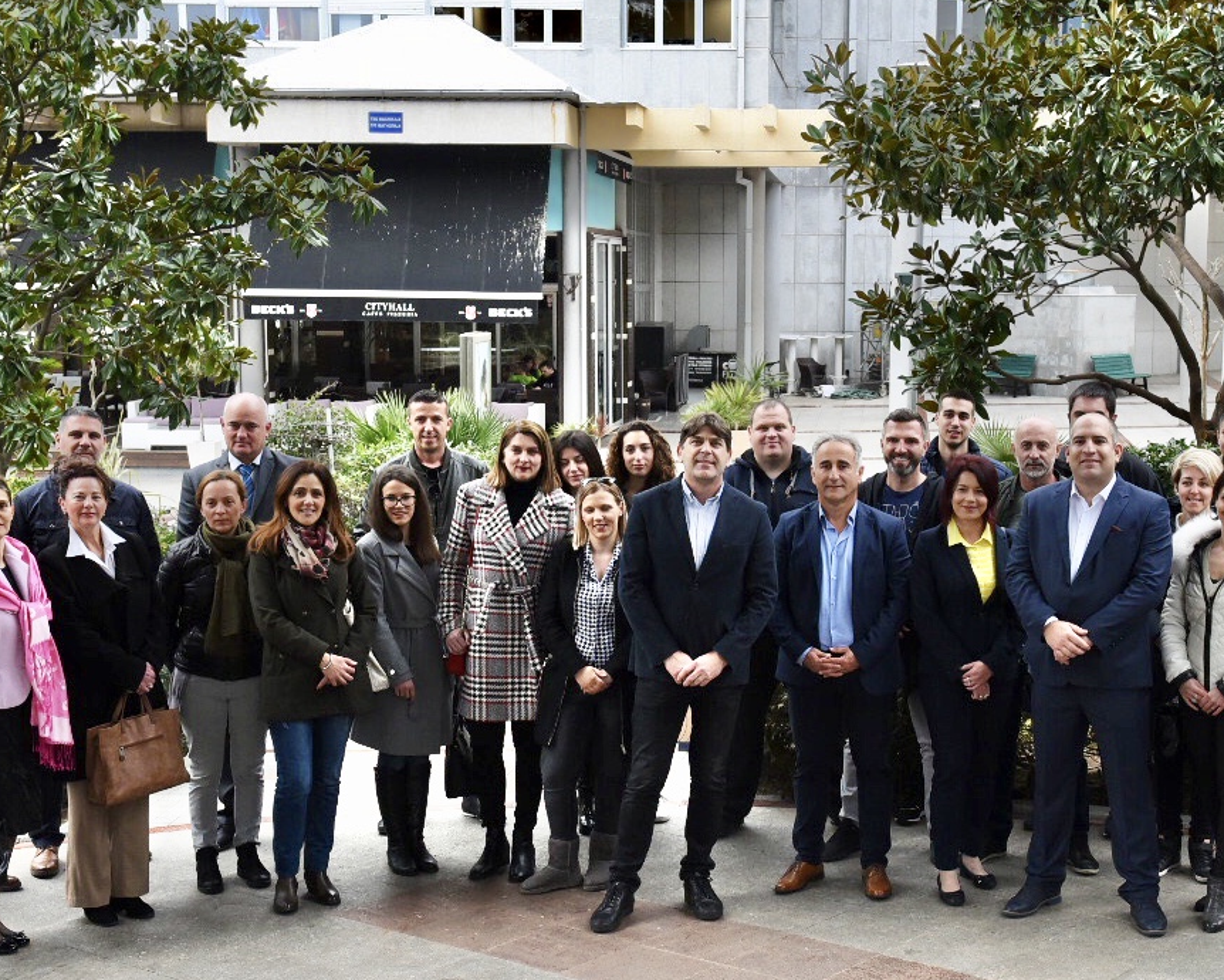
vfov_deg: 25.3
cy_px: 615
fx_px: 2174
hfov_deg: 31.3
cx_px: 762
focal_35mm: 60
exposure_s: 1/640
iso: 1600
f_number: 4
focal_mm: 35
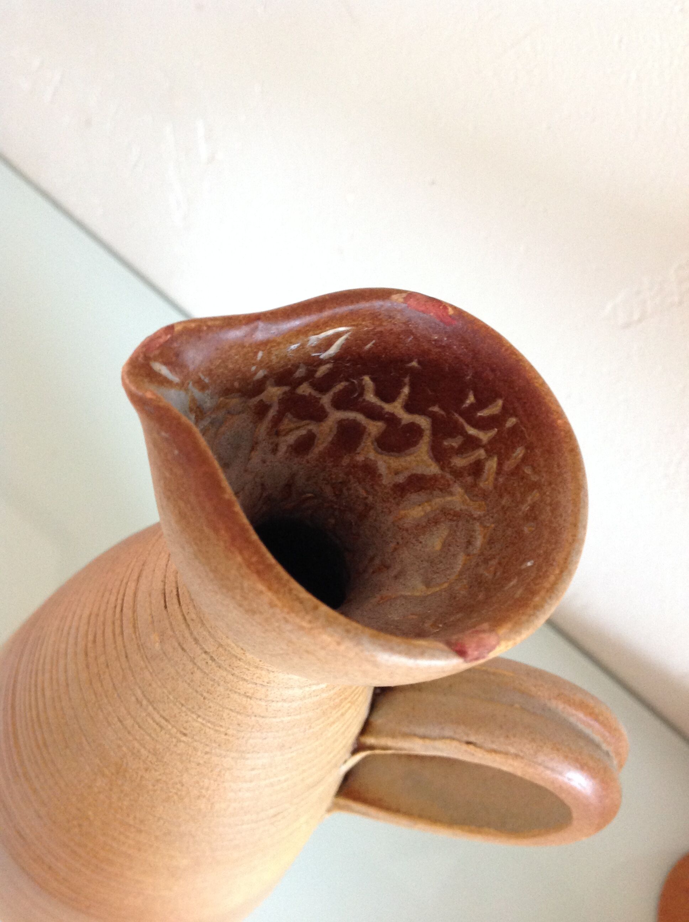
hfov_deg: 40.6
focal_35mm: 35
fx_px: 931
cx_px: 344
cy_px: 461
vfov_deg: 52.7
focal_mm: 4.28
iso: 250
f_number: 2.4
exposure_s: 1/15
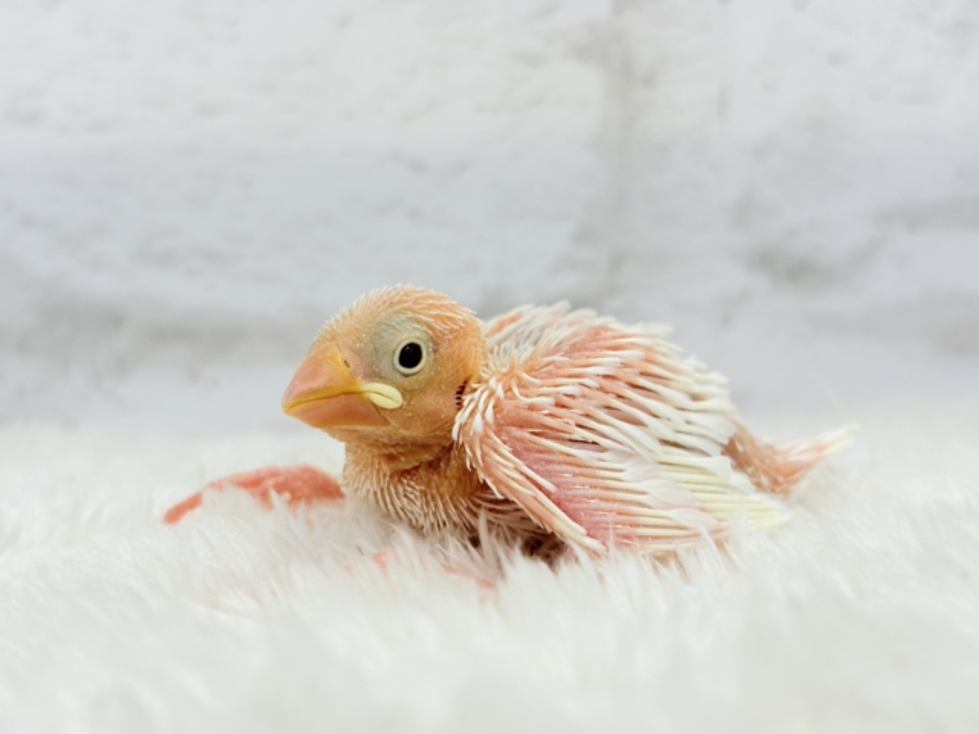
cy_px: 367
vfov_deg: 28.0
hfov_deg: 36.8
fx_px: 1471
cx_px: 490
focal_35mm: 52
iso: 32
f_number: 1.6
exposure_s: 1/50
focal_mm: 5.96
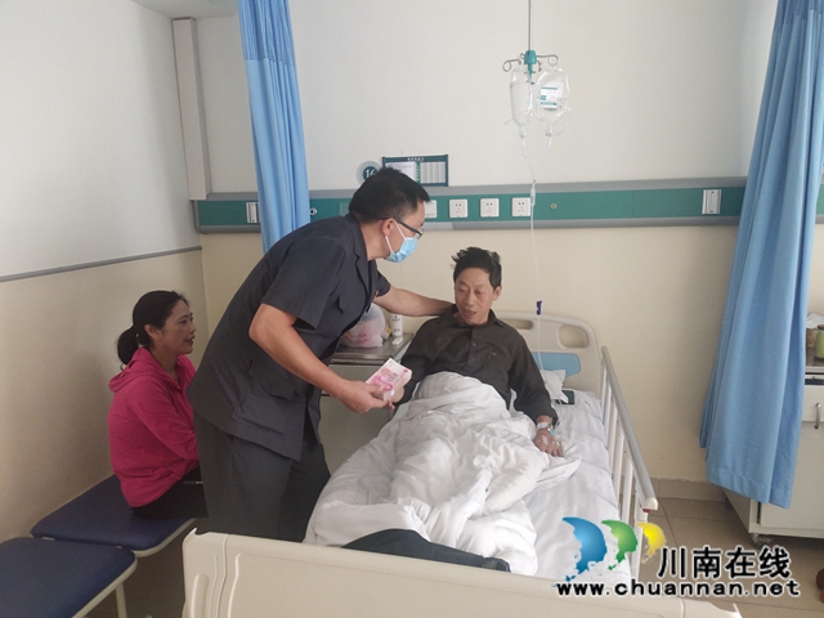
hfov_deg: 73.9
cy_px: 309
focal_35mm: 23
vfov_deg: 58.9
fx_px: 547
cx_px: 412
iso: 1329
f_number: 1.79
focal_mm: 4.74
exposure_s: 1/50
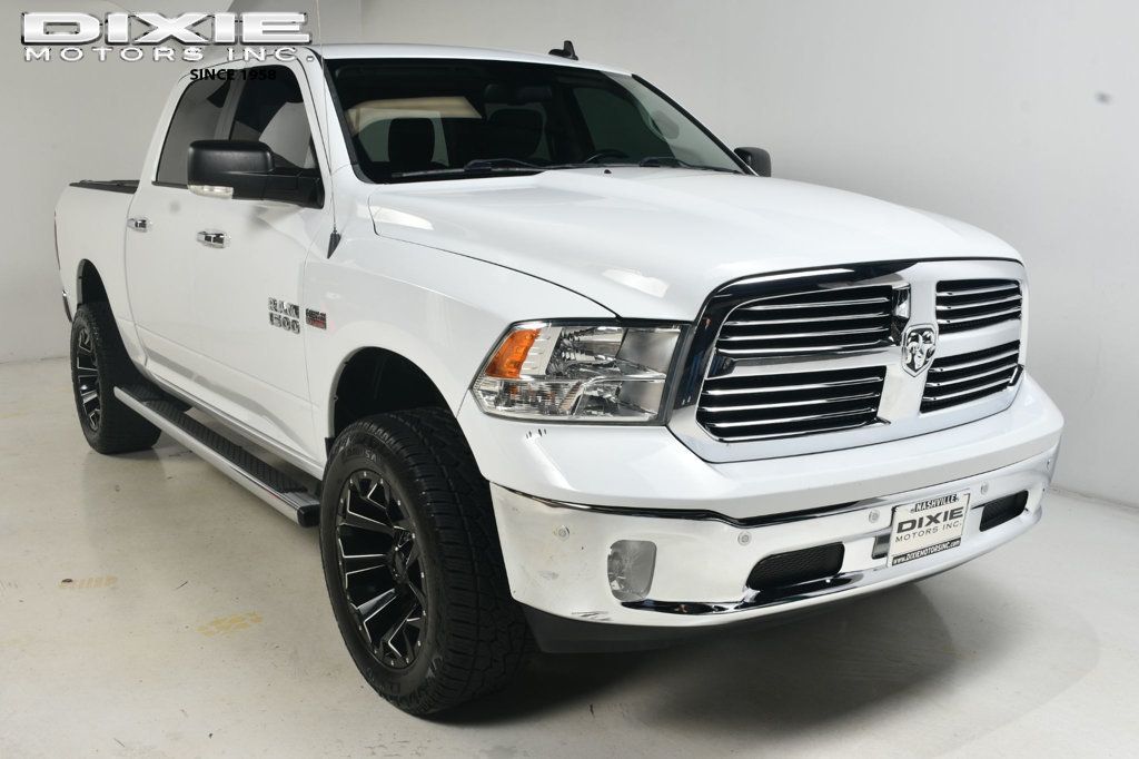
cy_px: 380
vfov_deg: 36.8
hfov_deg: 53.1
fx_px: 1139
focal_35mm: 36
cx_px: 570
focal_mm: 24
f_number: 13
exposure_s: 1/160
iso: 100
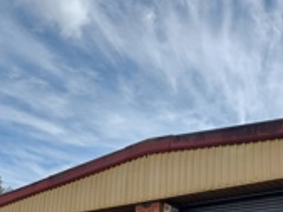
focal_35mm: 54
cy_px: 205
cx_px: 187
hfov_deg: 35.2
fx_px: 442
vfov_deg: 25.9
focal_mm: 4.6
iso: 32
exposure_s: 1/543
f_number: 1.8
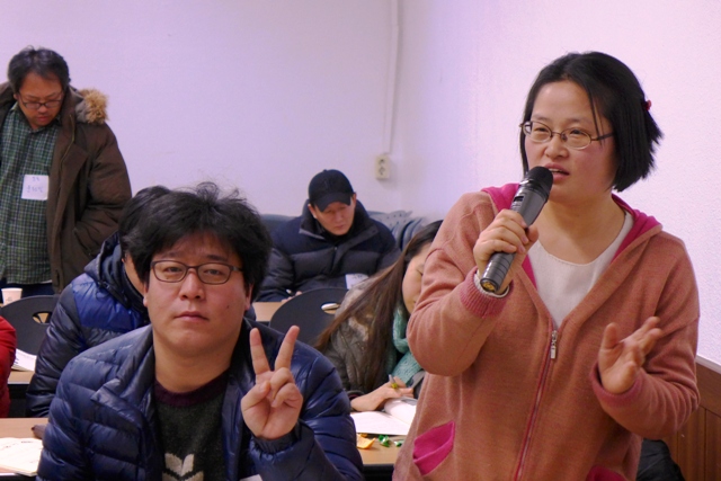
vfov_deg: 15.2
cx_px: 360
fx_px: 1803
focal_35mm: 90
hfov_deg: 22.6
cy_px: 240
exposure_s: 1/125
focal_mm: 17.7
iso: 400
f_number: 2.3
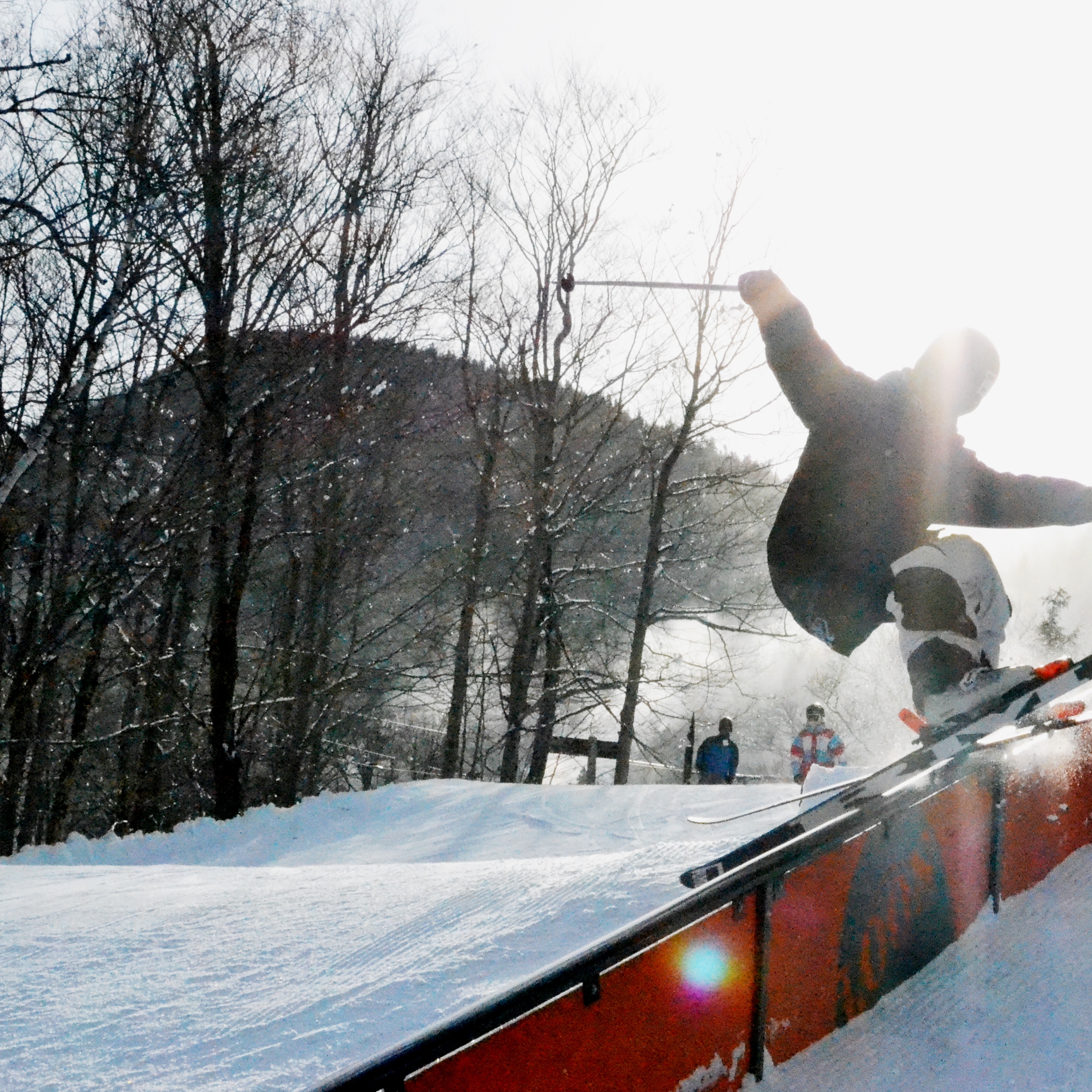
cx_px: 820
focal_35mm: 81
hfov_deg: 21.3
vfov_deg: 21.4
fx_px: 2883
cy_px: 591
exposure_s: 1/4000
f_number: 22
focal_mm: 35
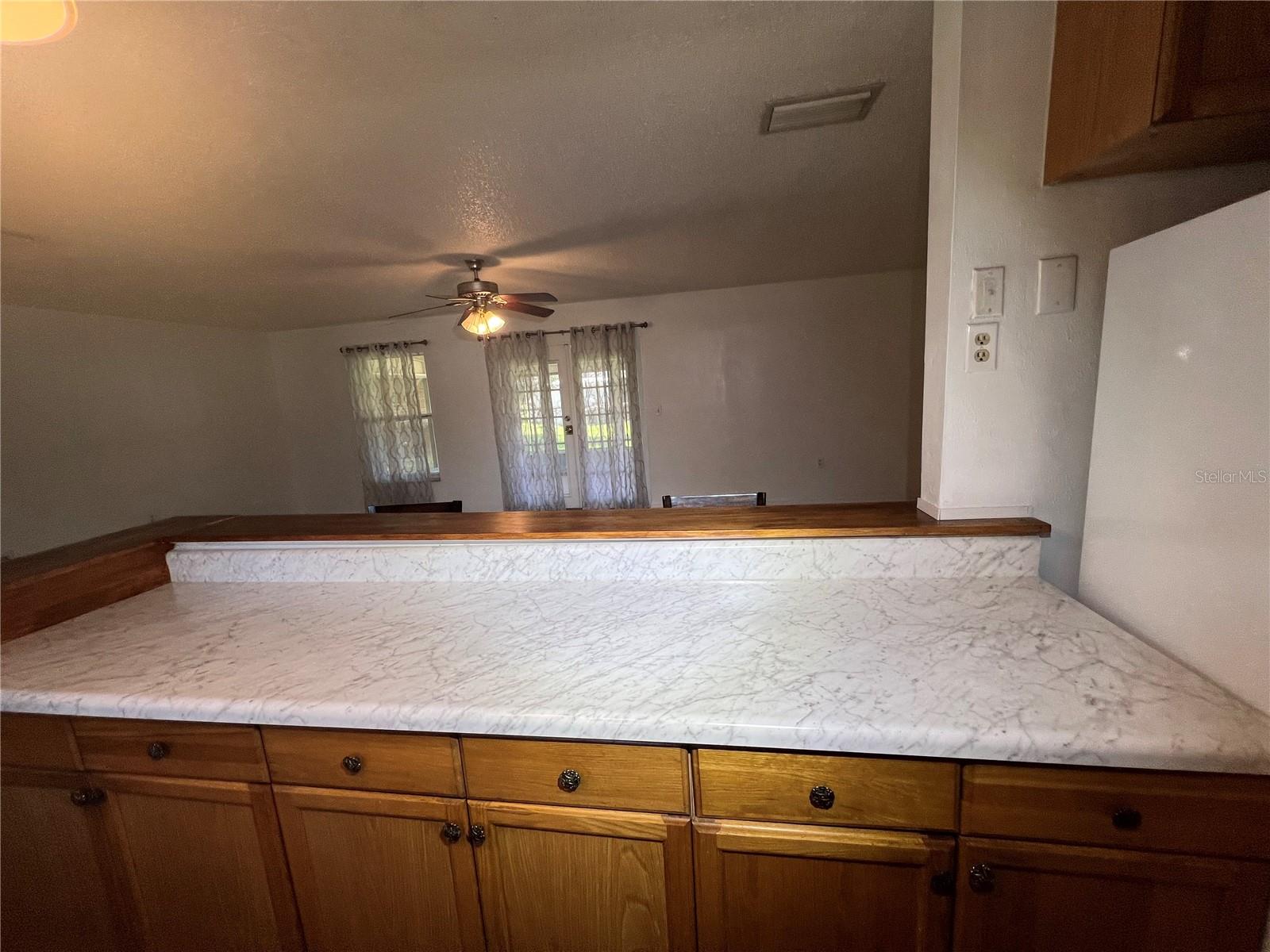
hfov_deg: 106.2
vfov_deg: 89.9
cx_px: 635
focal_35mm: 13
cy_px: 476
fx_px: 477
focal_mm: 1.57
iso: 80
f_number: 1.8
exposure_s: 1/120
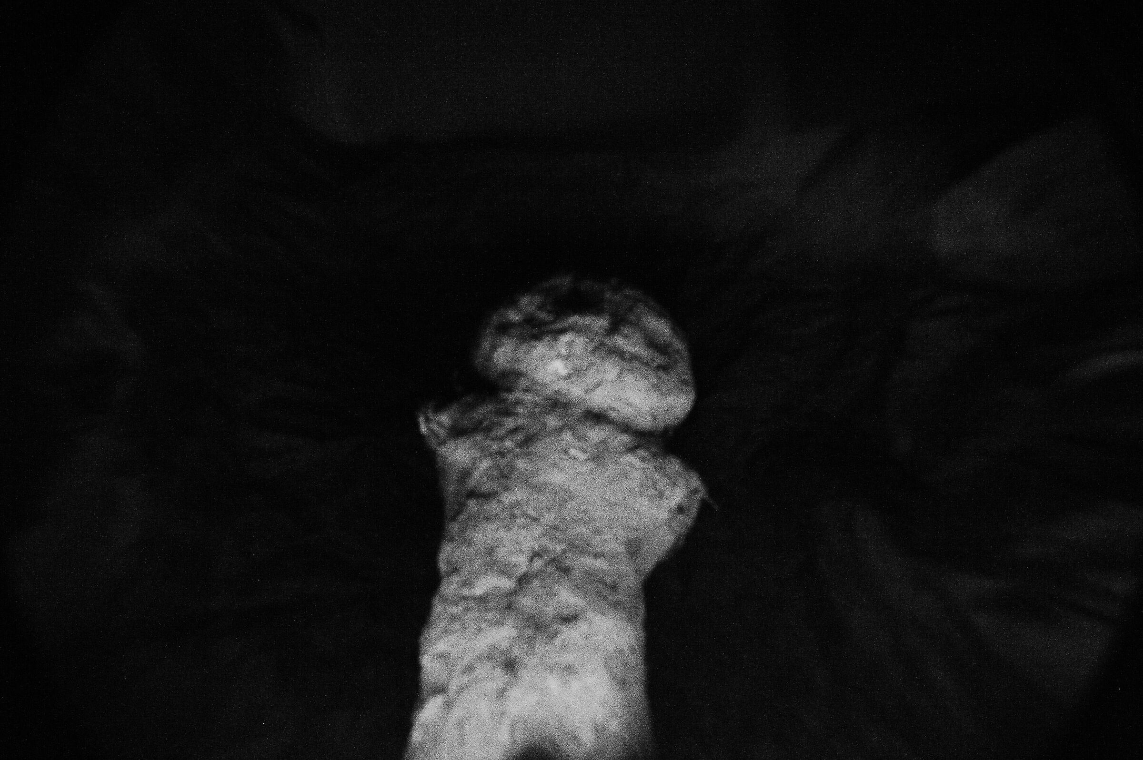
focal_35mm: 20
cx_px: 572
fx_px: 635
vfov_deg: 61.9
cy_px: 380
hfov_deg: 84.0
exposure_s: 1/200
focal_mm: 20
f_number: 22
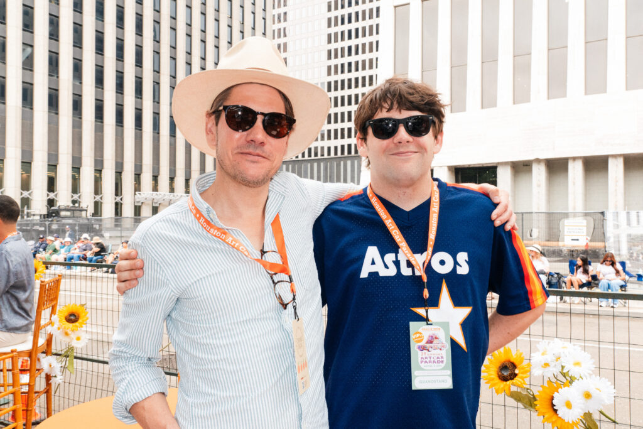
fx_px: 536
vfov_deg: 43.6
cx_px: 322
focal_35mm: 30
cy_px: 214
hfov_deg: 61.9
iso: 800
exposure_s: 1/200
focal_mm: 20
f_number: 7.1
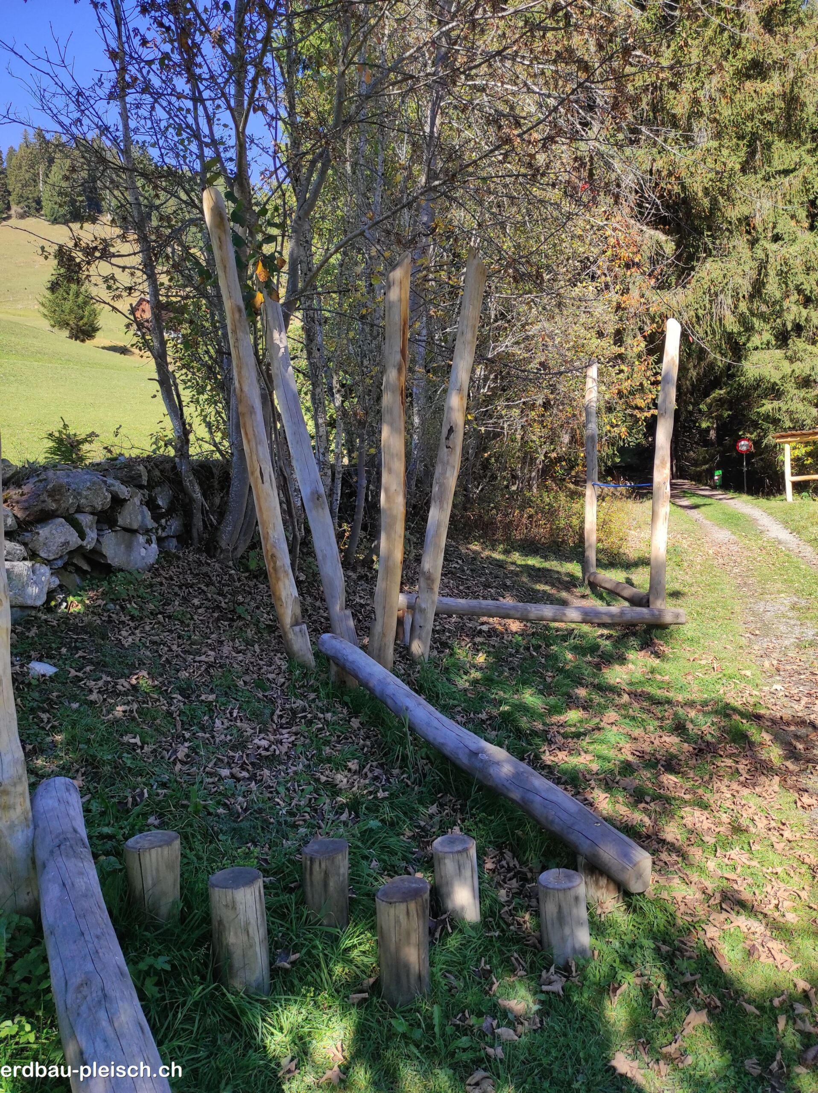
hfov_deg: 54.8
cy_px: 546
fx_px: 789
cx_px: 409
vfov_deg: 69.4
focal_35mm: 25
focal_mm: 5.43
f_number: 1.89
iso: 100
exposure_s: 1/802
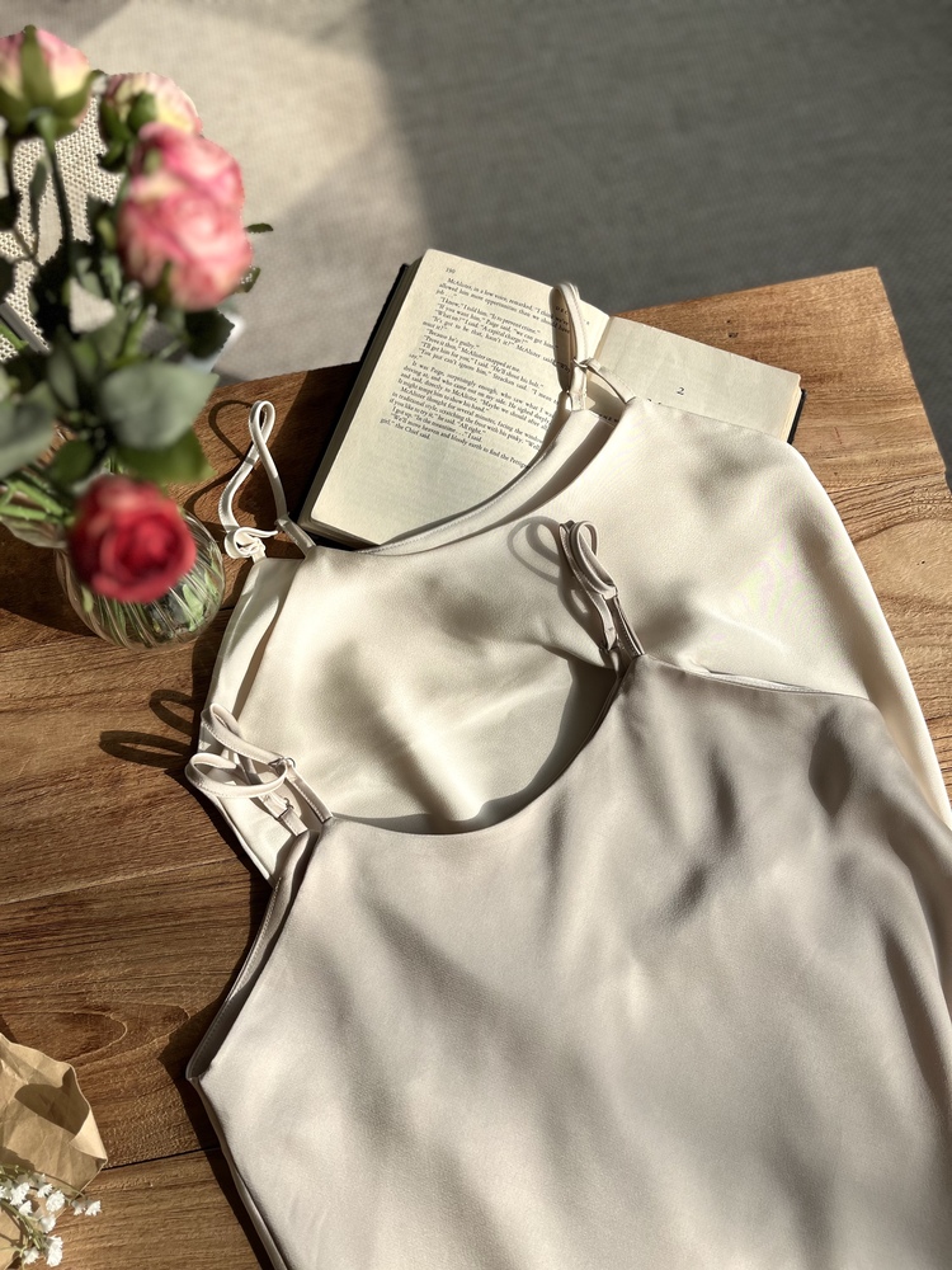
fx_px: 953
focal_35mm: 26
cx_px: 476
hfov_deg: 53.1
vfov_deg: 67.3
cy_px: 635
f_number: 1.6
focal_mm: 5.1
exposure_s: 1/1672
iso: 50
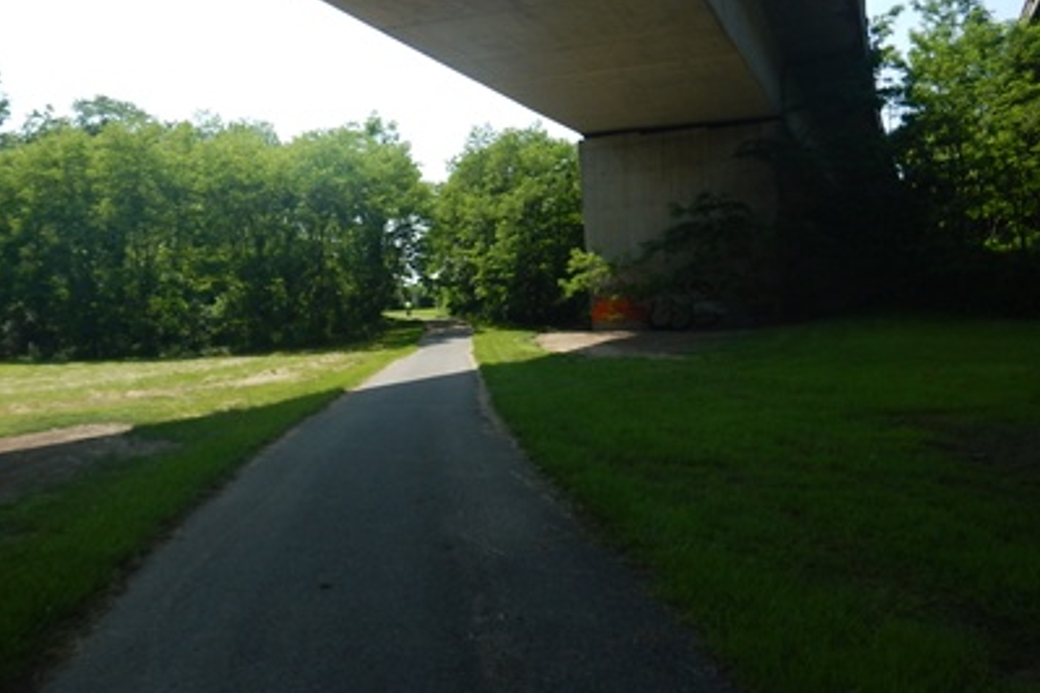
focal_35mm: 30
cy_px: 328
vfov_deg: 43.6
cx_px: 425
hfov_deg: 61.5
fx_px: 867
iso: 125
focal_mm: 4.3
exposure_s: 1/1250
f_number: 2.8
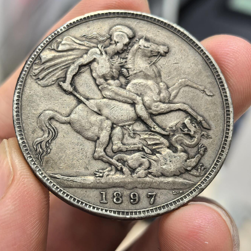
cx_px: 125
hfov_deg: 26.9
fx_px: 525
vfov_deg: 26.9
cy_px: 122
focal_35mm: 64
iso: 200
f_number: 2
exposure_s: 1/50
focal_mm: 6.98
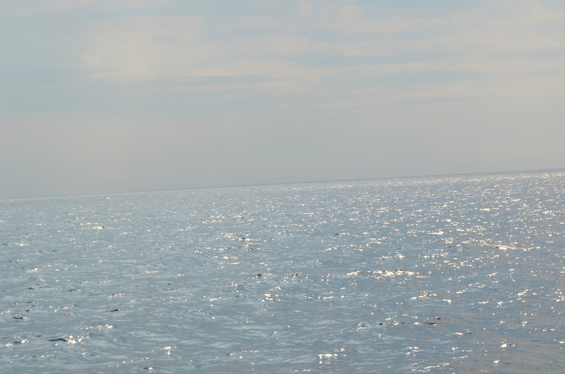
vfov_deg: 11.7
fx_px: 1832
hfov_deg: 17.5
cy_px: 187
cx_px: 282
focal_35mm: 117
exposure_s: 1/60
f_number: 32
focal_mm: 78
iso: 280
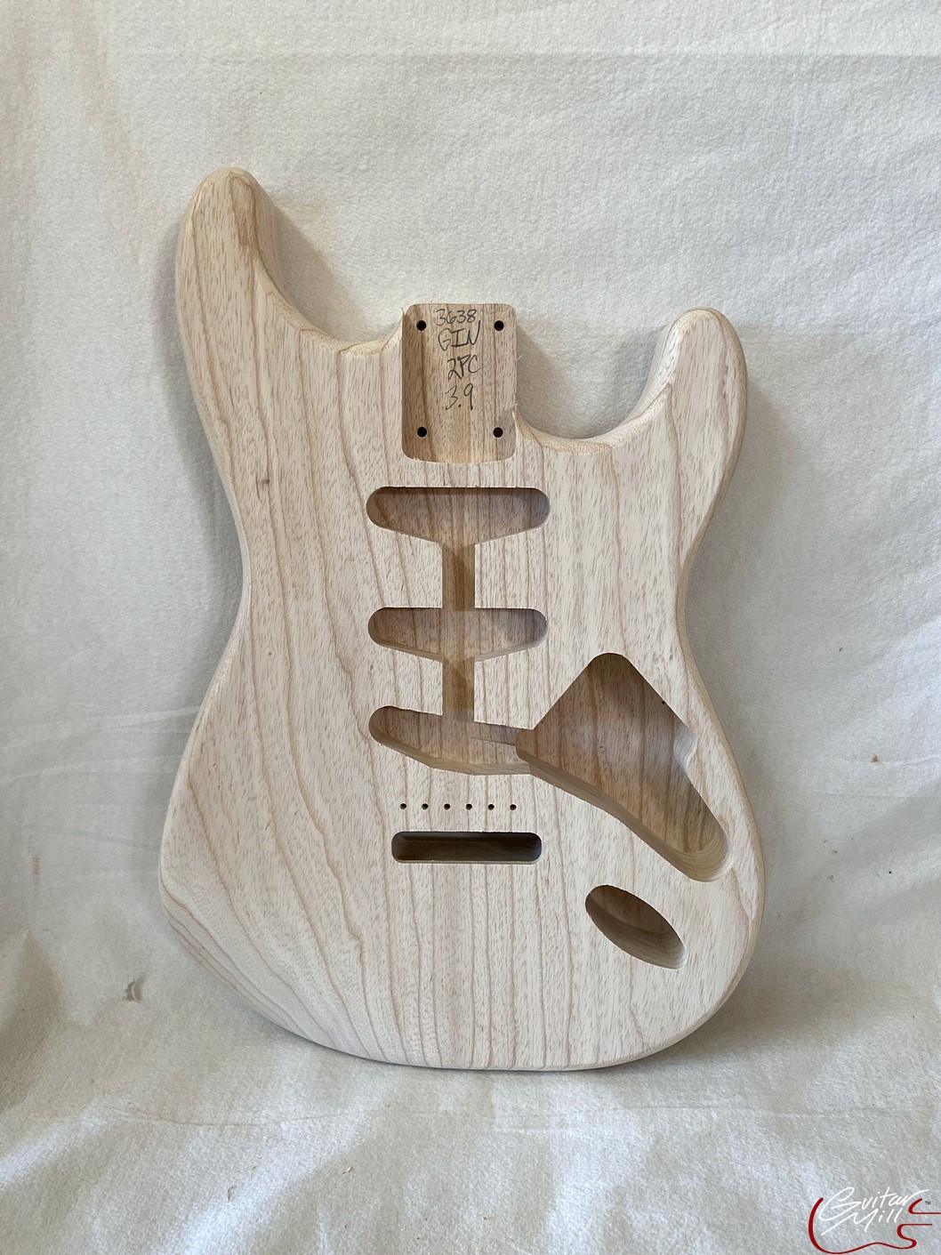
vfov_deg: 67.3
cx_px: 470
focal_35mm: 26
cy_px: 628
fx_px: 943
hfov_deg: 53.1
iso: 64
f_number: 1.8
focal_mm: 4.25
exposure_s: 1/60
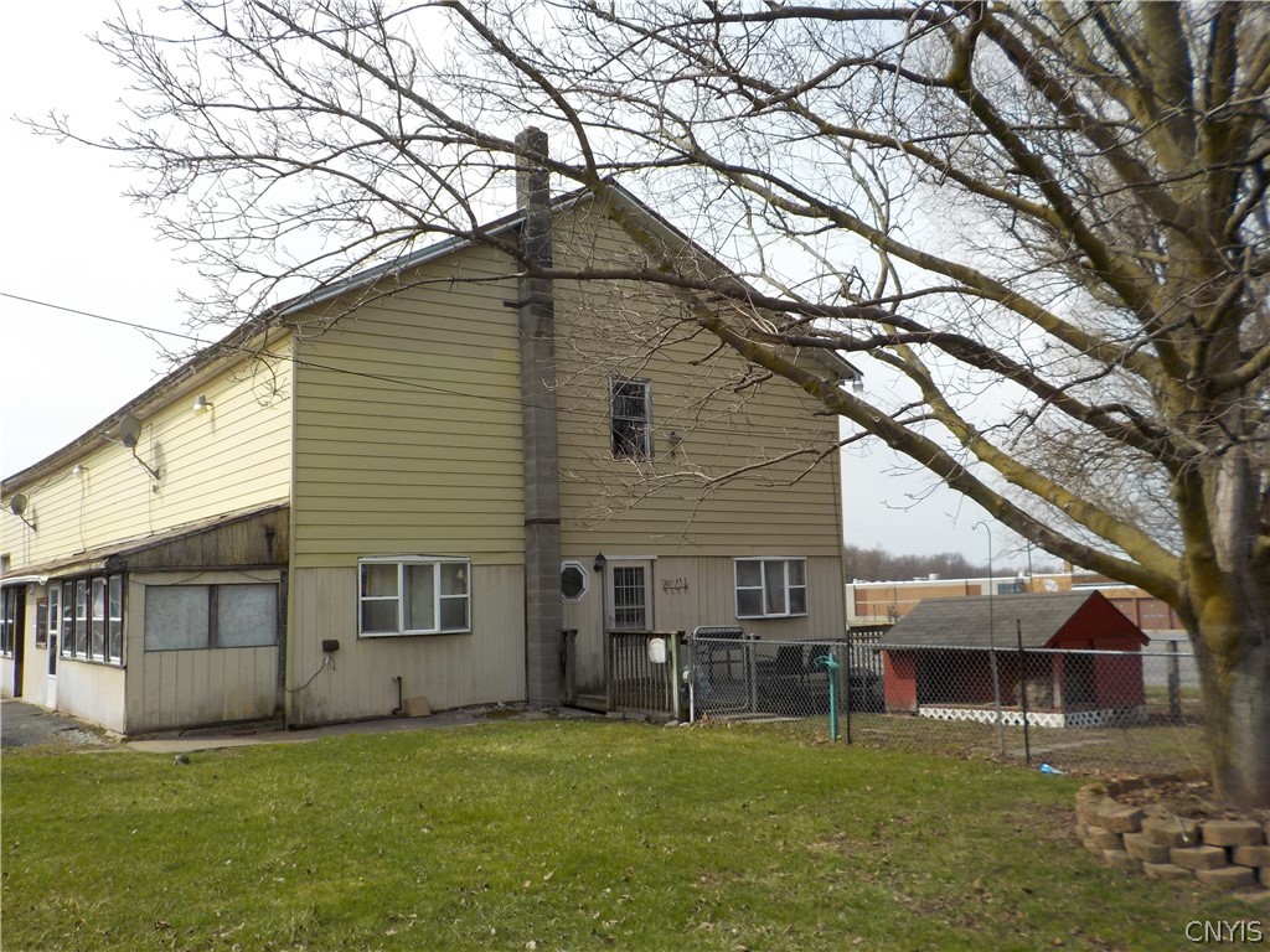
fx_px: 1101
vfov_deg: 46.8
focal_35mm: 30
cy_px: 476
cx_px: 635
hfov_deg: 60.0
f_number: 3.3
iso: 125
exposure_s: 1/1000
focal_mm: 4.1
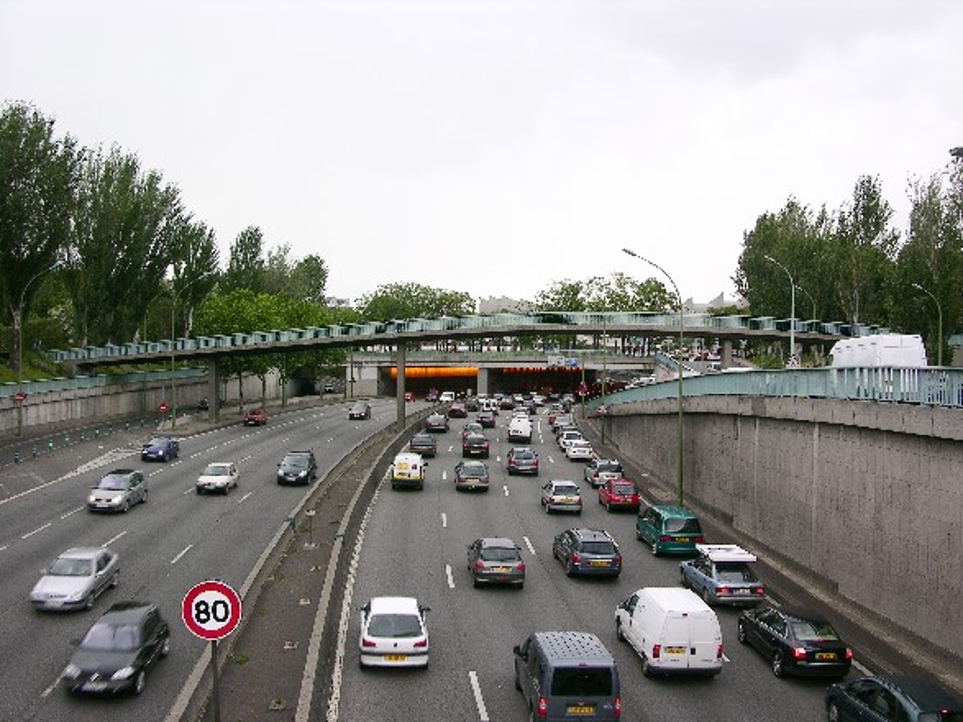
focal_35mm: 35
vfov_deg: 40.7
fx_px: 973
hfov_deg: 52.6
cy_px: 361
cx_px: 482
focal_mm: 8.9
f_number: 5
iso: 50
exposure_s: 1/52.1
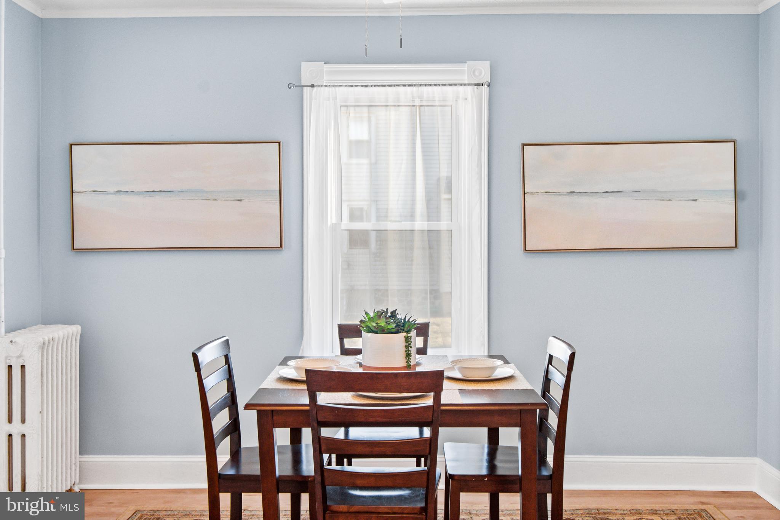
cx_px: 390
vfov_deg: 36.9
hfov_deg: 53.1
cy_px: 260
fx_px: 780
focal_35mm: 36
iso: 400
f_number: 8
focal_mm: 24
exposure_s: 1/20
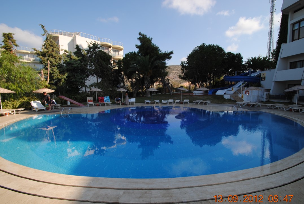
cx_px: 162
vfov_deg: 73.9
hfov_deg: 96.5
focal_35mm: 16
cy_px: 106
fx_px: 135
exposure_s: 1/200
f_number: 8
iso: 100
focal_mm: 10
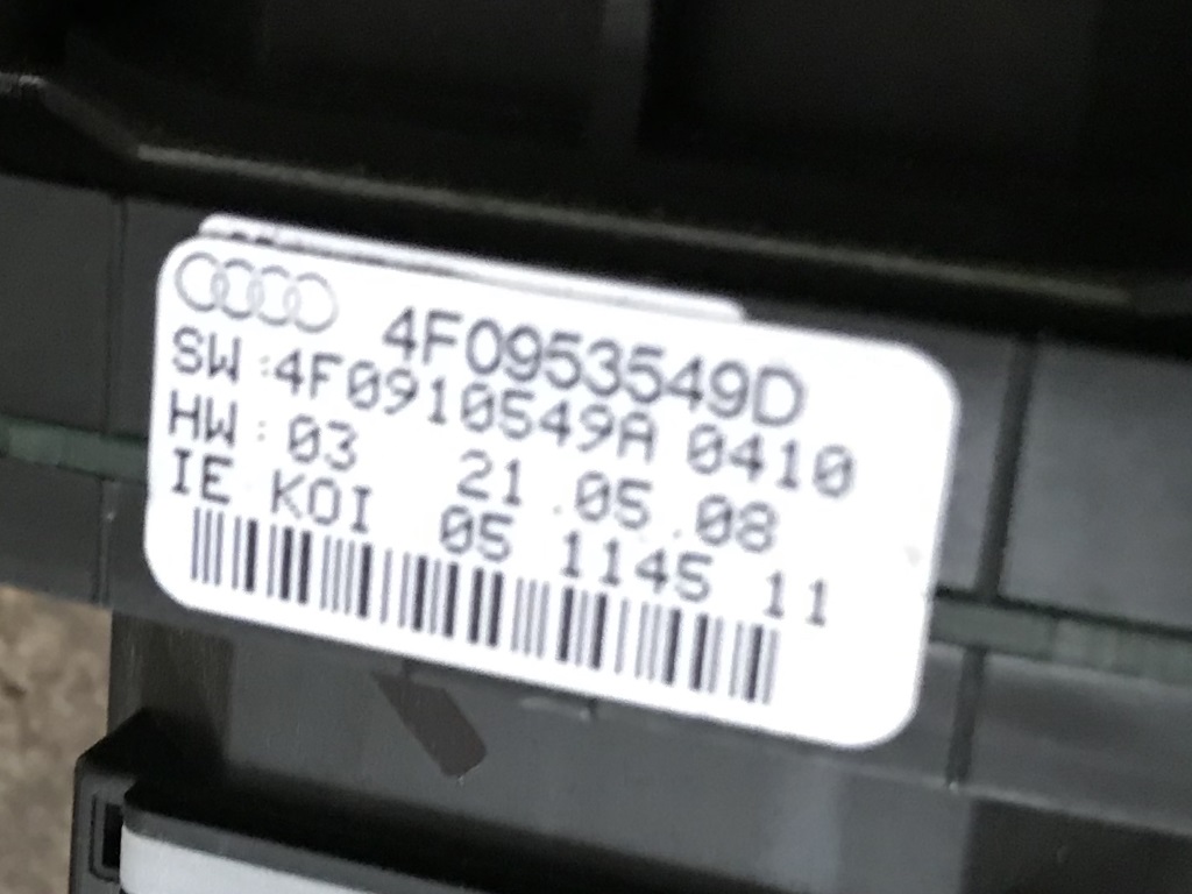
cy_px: 447
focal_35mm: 28
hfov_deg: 63.4
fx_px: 964
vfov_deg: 49.7
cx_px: 596
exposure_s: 1/13
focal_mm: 3.99
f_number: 1.8
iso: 100
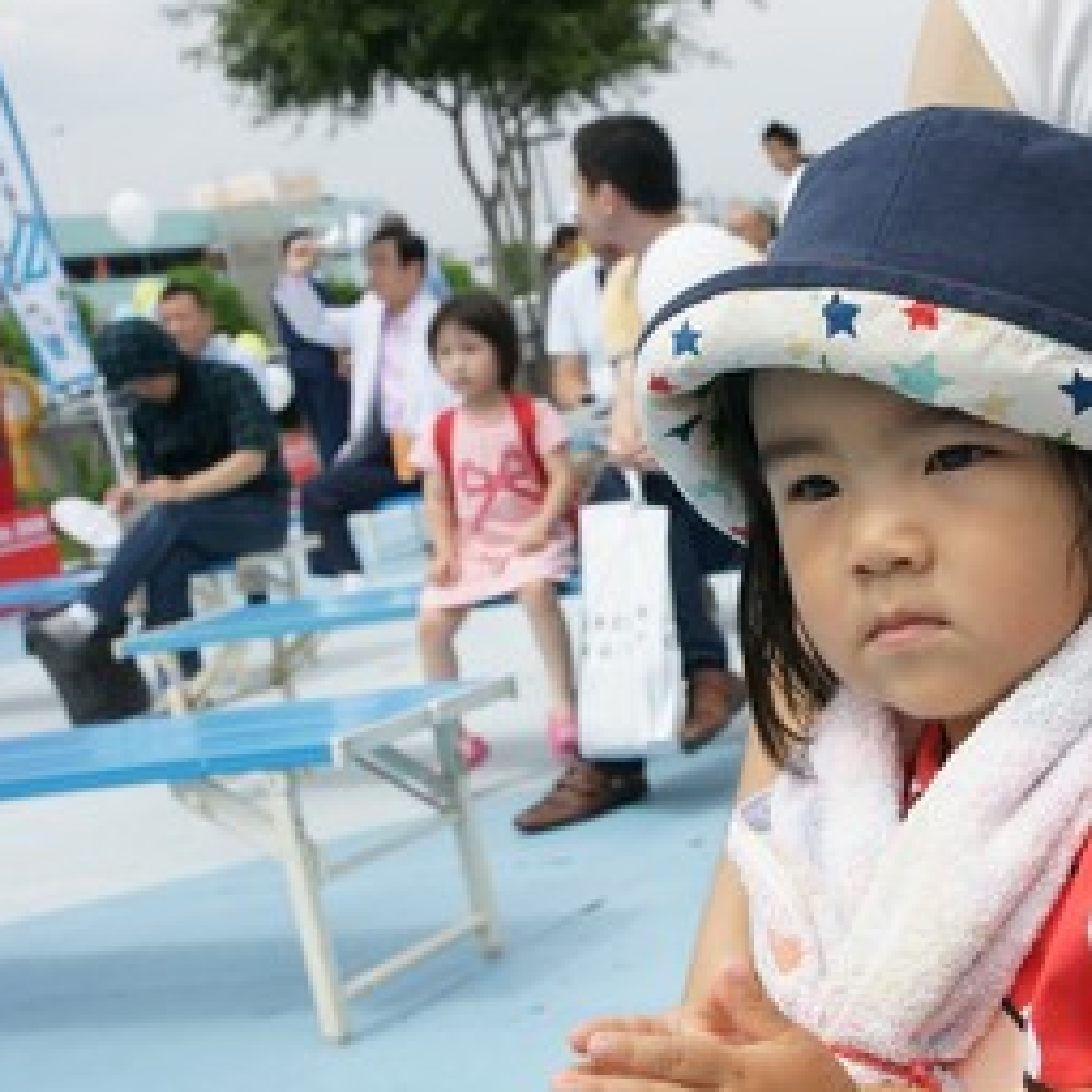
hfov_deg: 26.8
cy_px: 567
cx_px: 861
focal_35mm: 63
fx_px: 2248
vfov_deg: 27.3
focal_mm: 30
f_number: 9
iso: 200
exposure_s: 1/320
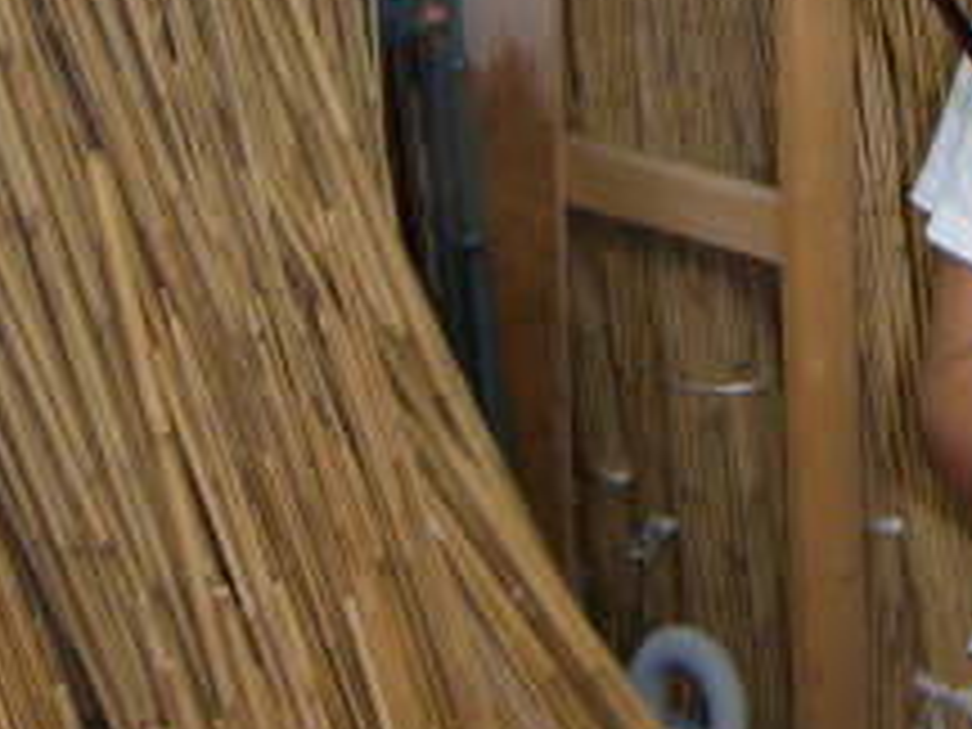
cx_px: 1112
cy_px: -36
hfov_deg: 25.1
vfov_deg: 20.0
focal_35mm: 71
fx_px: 1994
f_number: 3.2
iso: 200
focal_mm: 4.3
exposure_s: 1/60
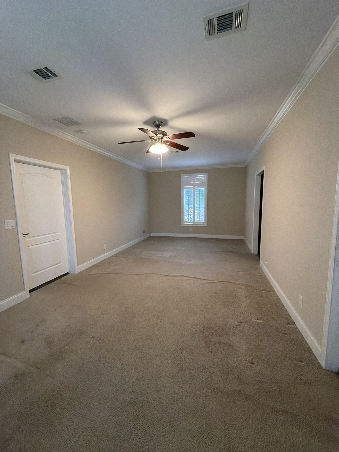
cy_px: 226
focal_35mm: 14
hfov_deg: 85.7
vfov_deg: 102.1
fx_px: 183
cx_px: 170
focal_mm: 2.22
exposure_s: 1/120
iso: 640
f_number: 2.2
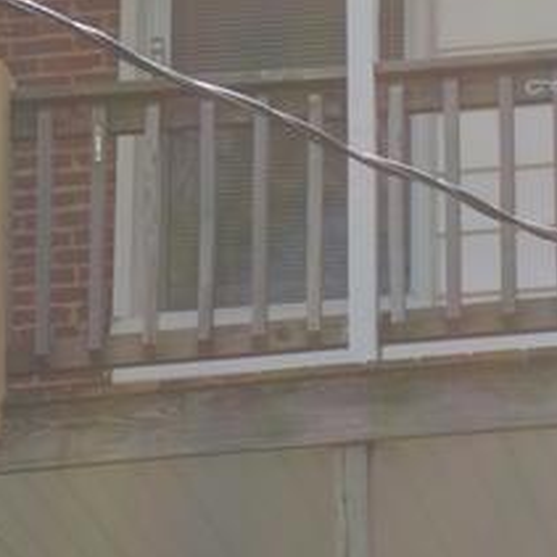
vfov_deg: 6.5
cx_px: 532
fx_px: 4715
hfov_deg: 6.7
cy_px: 1237
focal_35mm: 259
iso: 100
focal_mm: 28
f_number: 6.3
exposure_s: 1/200
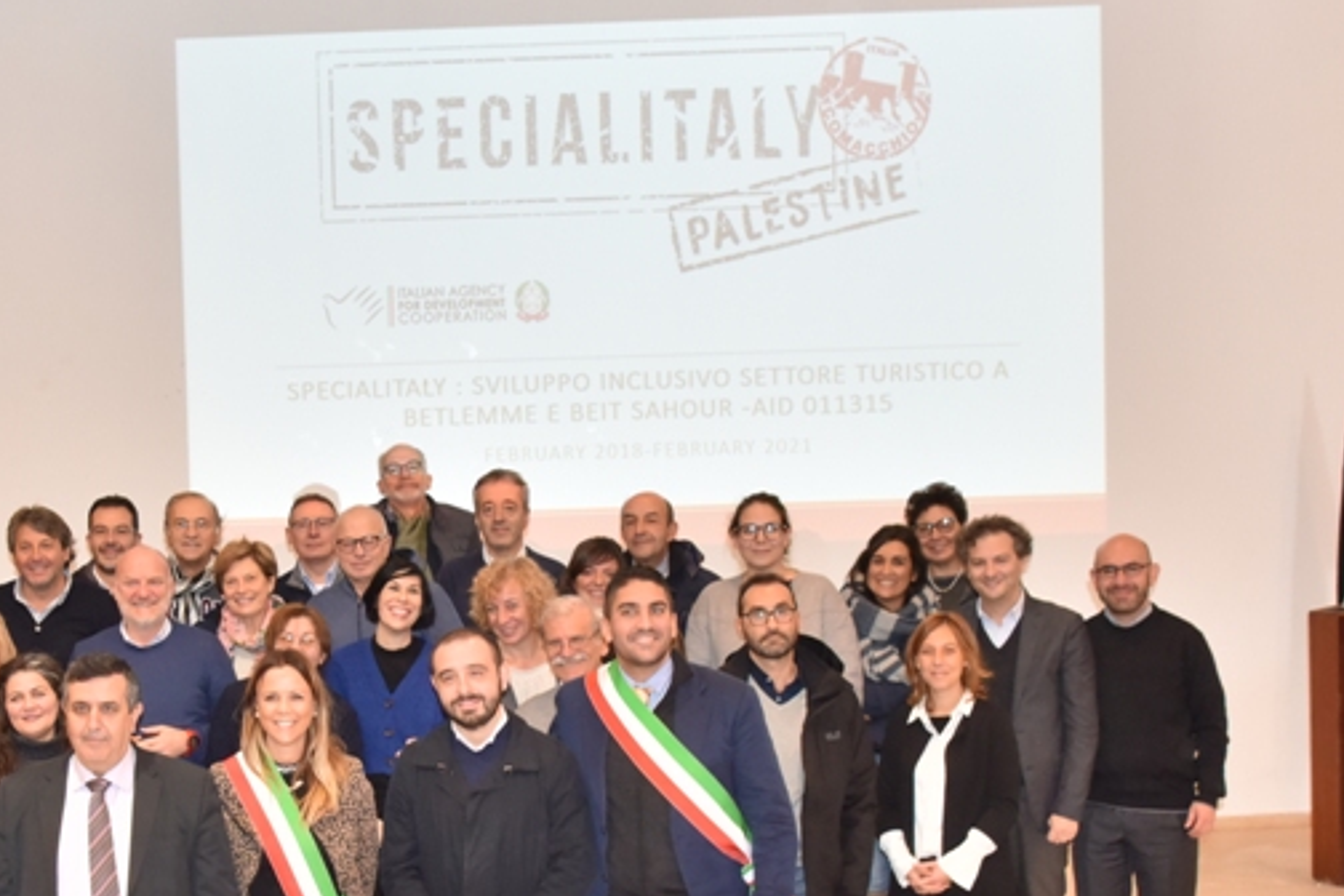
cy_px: 681
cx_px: 341
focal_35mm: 61
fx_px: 2277
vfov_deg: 22.0
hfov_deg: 32.3
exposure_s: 1/20
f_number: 10
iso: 2000
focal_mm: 30
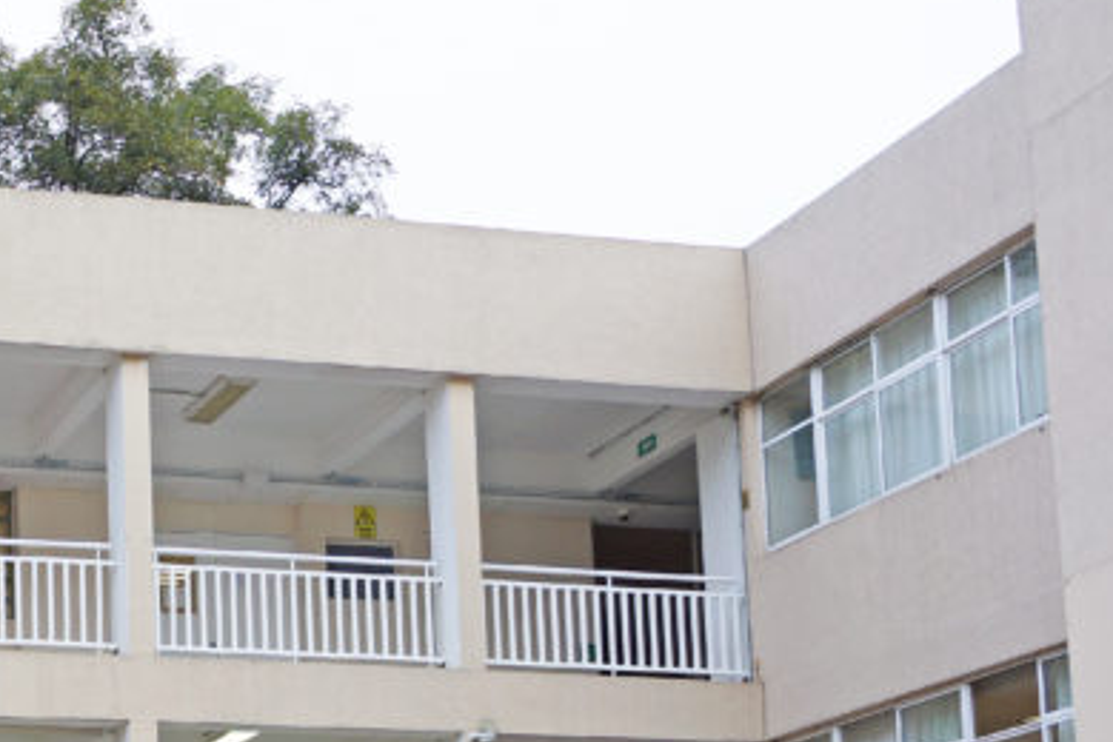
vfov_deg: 17.6
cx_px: -131
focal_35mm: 74
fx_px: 2288
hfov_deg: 25.3
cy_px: 882
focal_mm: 18
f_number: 4
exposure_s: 1/60
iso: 100
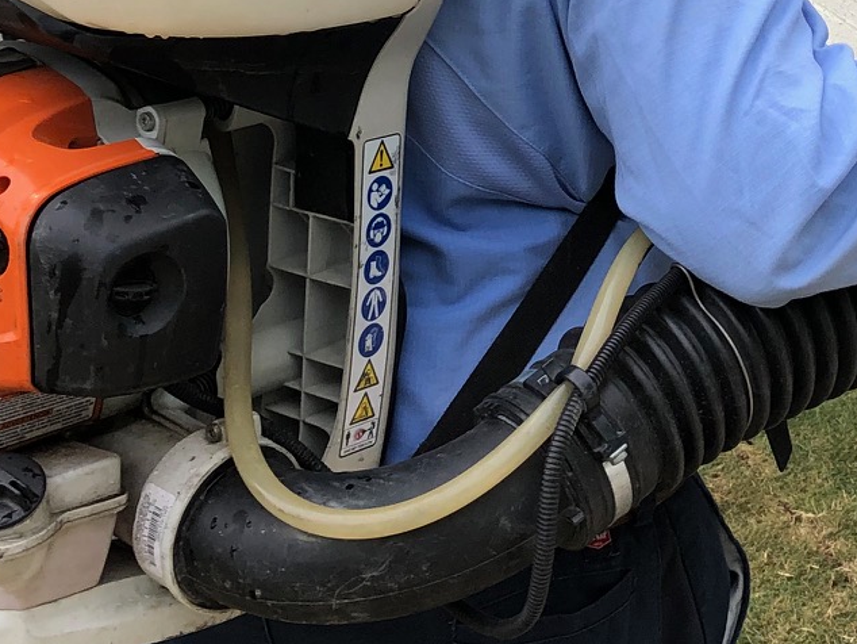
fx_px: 2204
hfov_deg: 21.6
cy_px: -11
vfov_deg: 16.3
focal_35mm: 89
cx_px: 739
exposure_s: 1/607
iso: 20
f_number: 1.8
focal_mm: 4
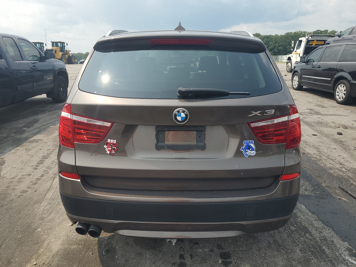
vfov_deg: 53.1
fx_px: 267
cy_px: 134
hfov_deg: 67.3
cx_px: 178
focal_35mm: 26
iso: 50
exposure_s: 1/2000
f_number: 1.5
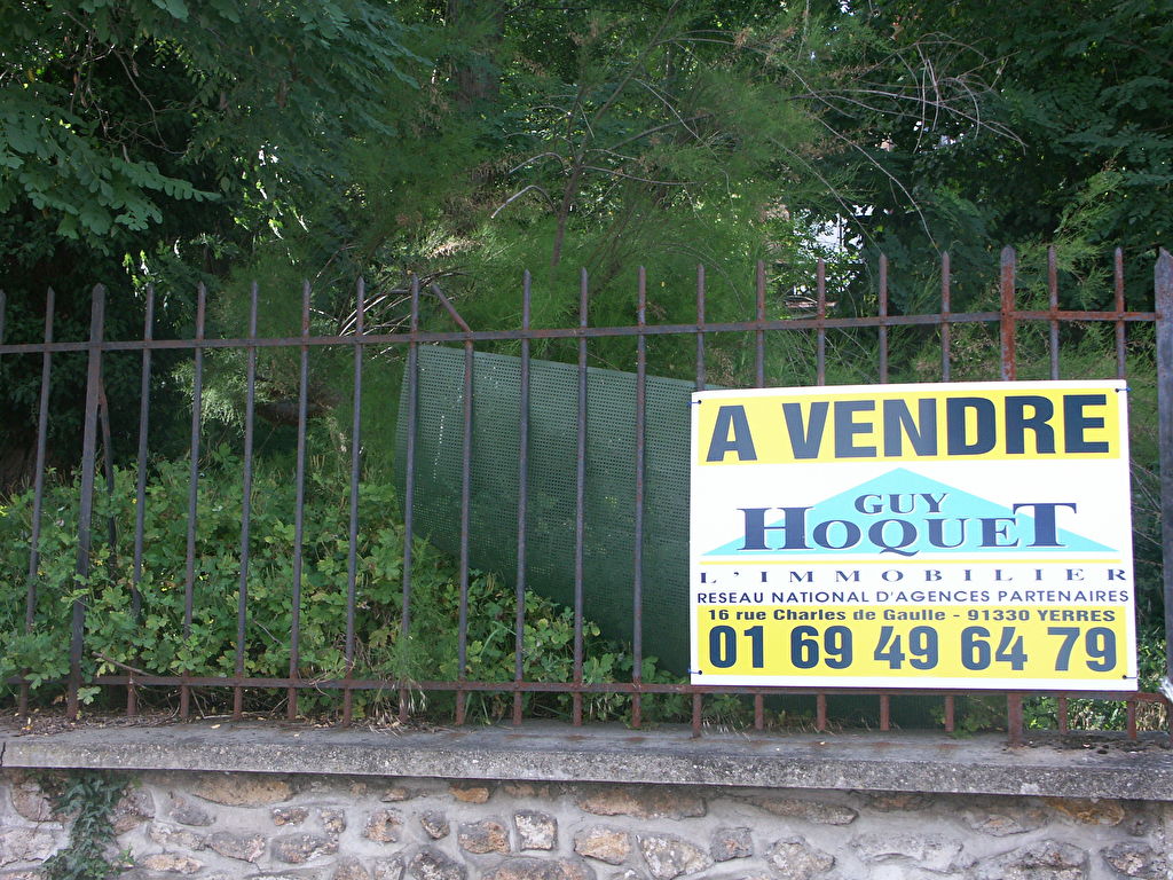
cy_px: 440
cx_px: 586
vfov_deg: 28.6
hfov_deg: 37.5
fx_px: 1728
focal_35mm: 51
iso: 100
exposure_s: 1/125
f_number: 4.5
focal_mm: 13.22
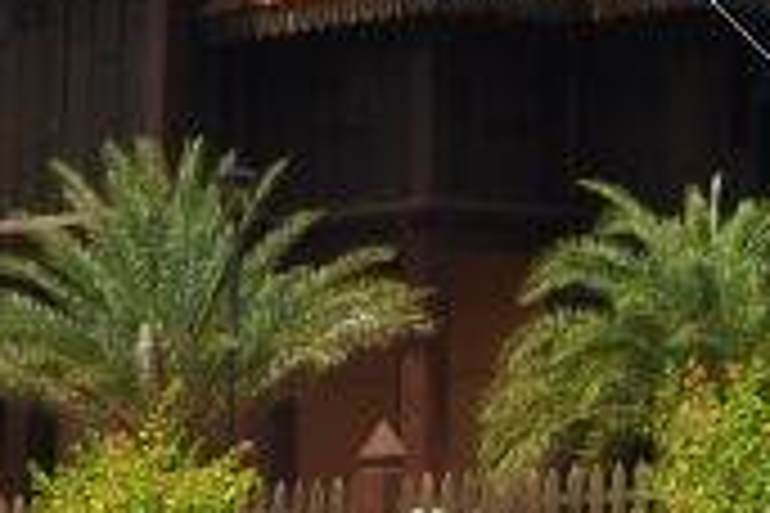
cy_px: -610
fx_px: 3892
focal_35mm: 182
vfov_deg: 7.2
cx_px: 1076
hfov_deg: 11.0
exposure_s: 1/40
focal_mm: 16
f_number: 18
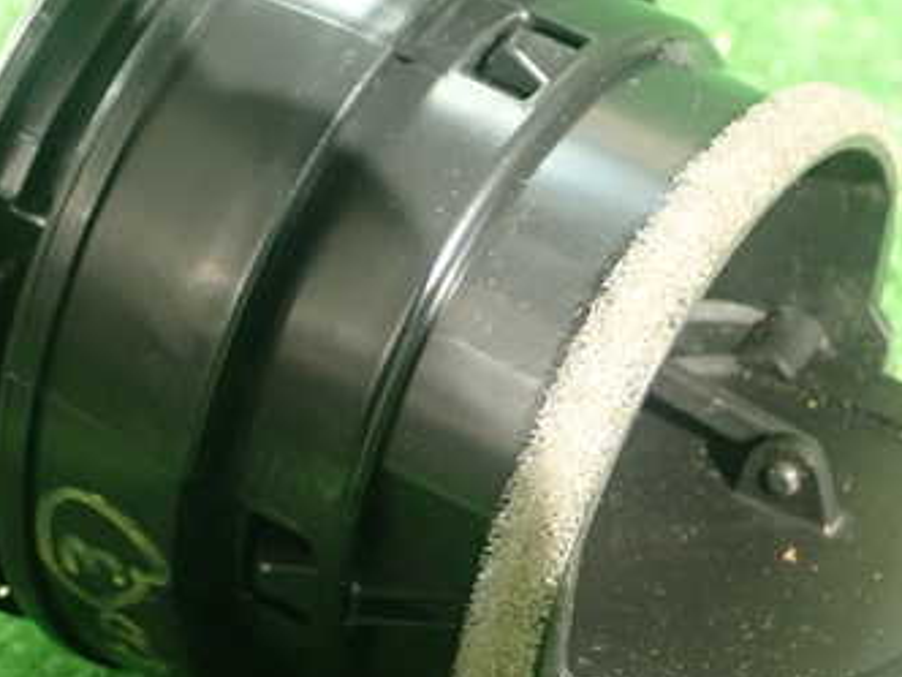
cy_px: 324
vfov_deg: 14.4
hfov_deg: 19.1
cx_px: 503
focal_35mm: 103
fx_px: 2684
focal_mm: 10.29
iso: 250
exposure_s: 1/50
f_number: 3.5
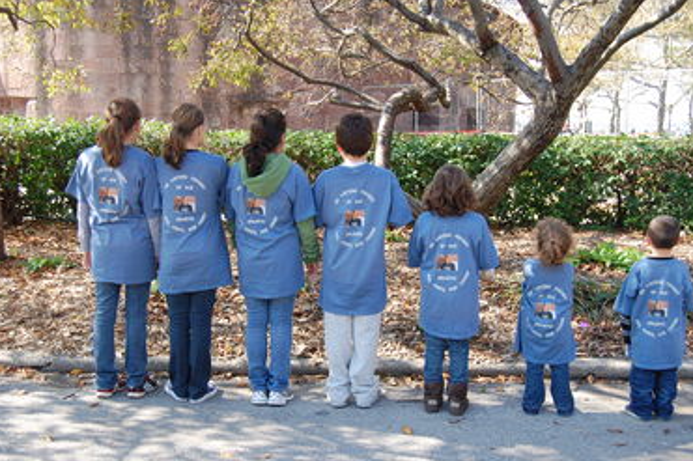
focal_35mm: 42
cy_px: 246
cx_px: 338
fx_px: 808
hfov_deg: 46.4
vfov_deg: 31.9
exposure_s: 1/125
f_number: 5.6
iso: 200
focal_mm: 26
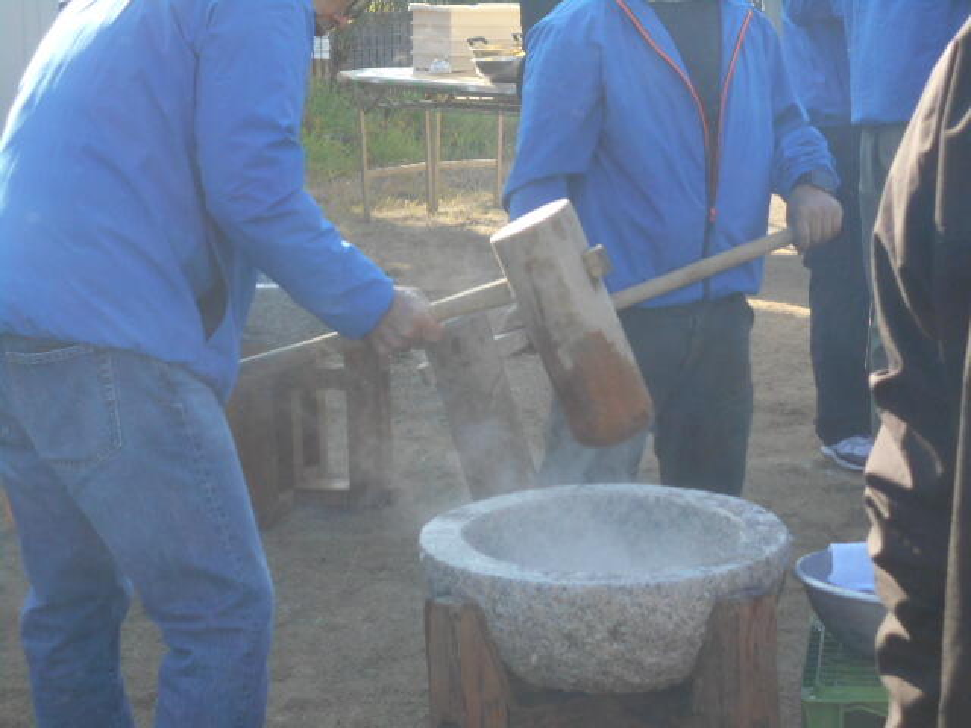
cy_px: 364
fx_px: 2412
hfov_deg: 22.8
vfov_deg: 17.2
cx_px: 486
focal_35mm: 86
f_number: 6.3
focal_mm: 15.4
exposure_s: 1/250
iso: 220
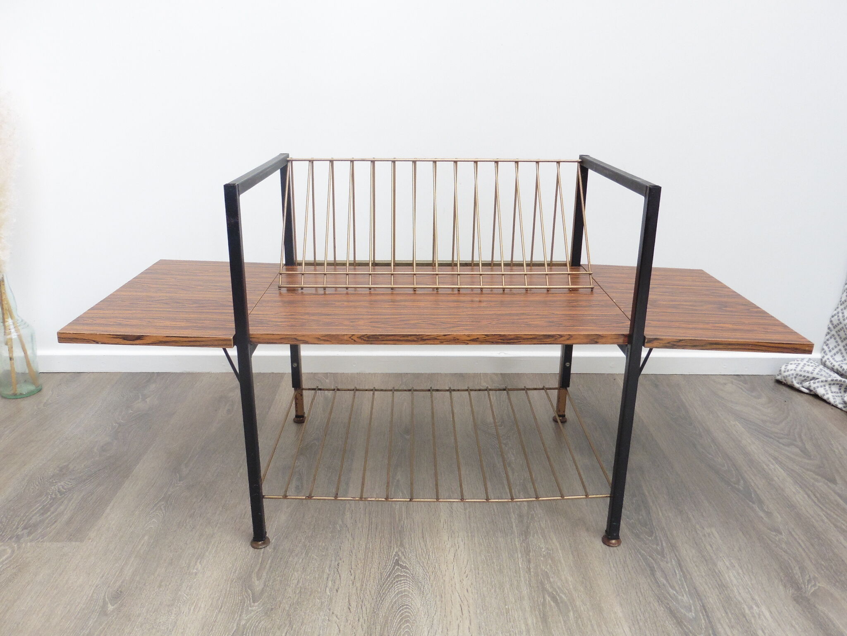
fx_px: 661
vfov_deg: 51.4
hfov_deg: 65.3
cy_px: 318
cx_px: 424
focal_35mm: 27
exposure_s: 1/60
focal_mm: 4.8
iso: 200
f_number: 3.4
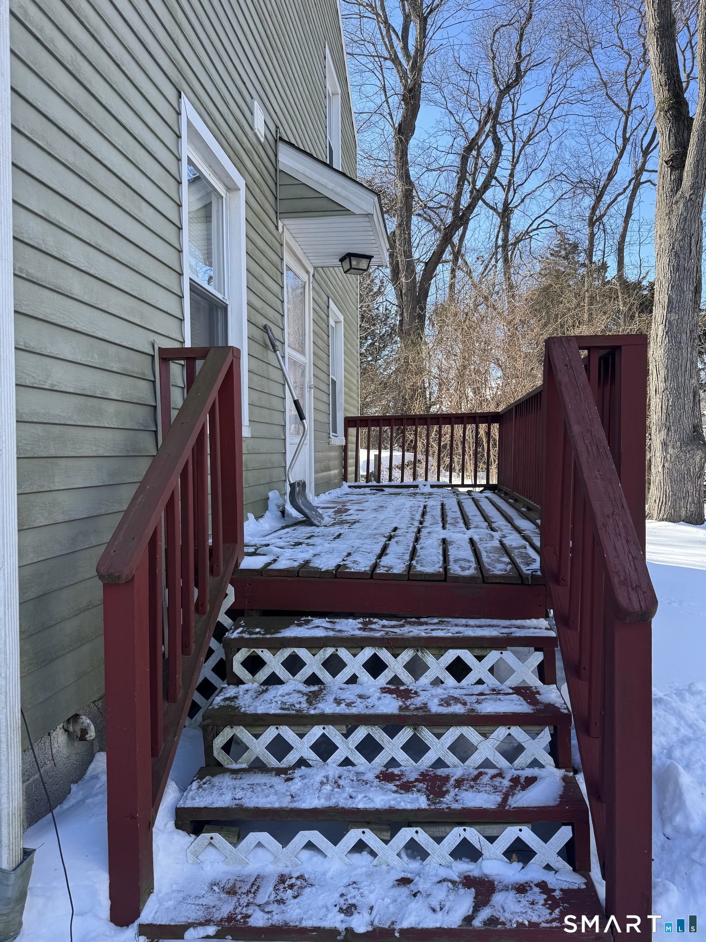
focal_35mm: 24
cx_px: 353
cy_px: 471
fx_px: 653
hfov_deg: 56.8
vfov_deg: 71.6
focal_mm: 6.76
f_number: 1.78
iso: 80
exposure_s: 1/1172
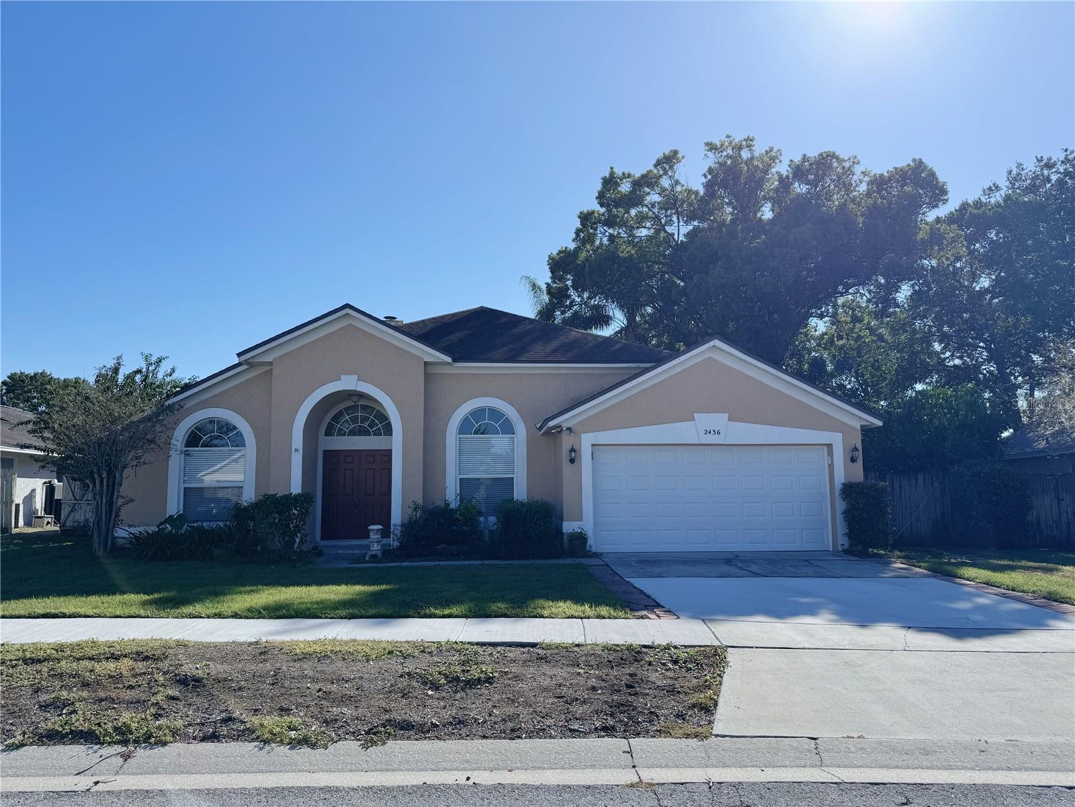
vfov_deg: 56.8
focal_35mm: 24
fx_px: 745
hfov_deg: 71.6
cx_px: 538
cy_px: 404
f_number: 1.78
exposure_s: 1/4950
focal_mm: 6.76
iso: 80
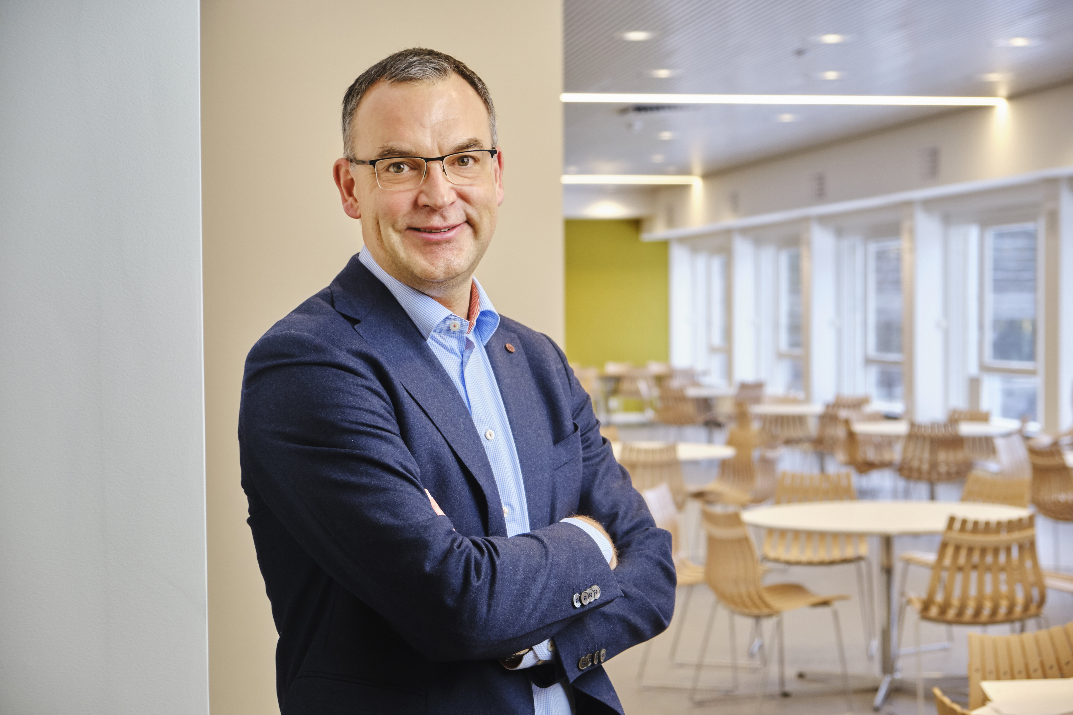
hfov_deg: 30.1
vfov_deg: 20.3
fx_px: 1997
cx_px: 536
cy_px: 358
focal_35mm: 67
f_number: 4
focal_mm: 44.4
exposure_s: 1/60
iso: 800
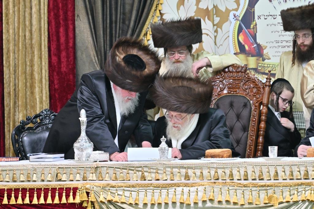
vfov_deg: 4.6
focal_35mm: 300
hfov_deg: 6.9
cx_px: 157
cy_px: 104
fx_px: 2616
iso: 1000
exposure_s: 1/400
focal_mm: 200
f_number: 4
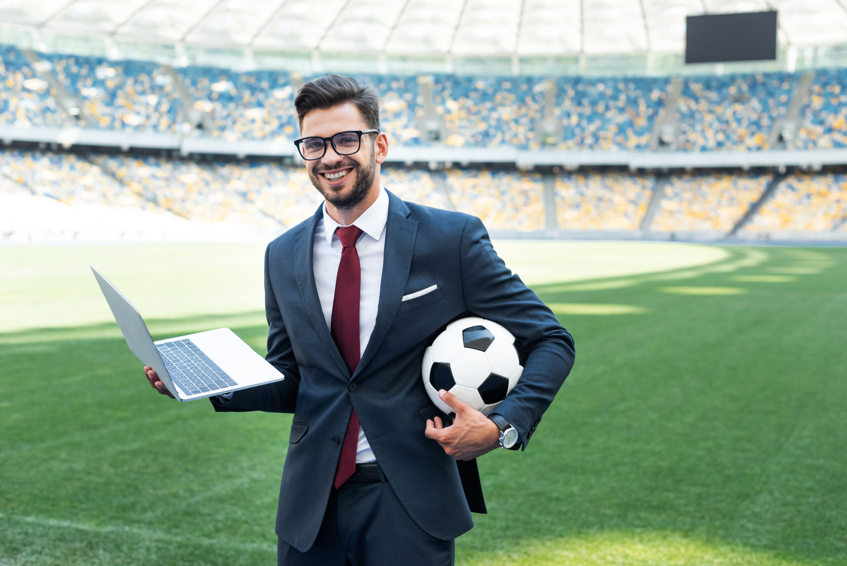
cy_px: 283
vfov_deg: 27.0
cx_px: 424
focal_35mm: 50
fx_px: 1177
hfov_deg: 39.6
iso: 200
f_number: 4
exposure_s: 1/320
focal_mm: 50
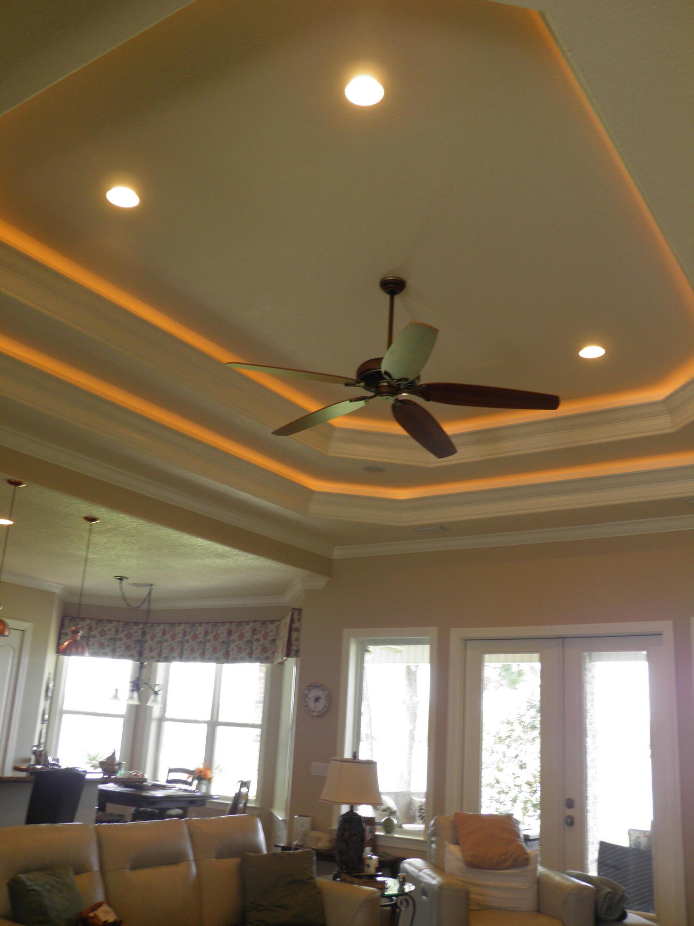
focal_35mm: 30
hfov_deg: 46.8
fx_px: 802
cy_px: 463
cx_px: 347
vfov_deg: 60.0
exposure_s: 1/20
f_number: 3
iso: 50
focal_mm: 5.5
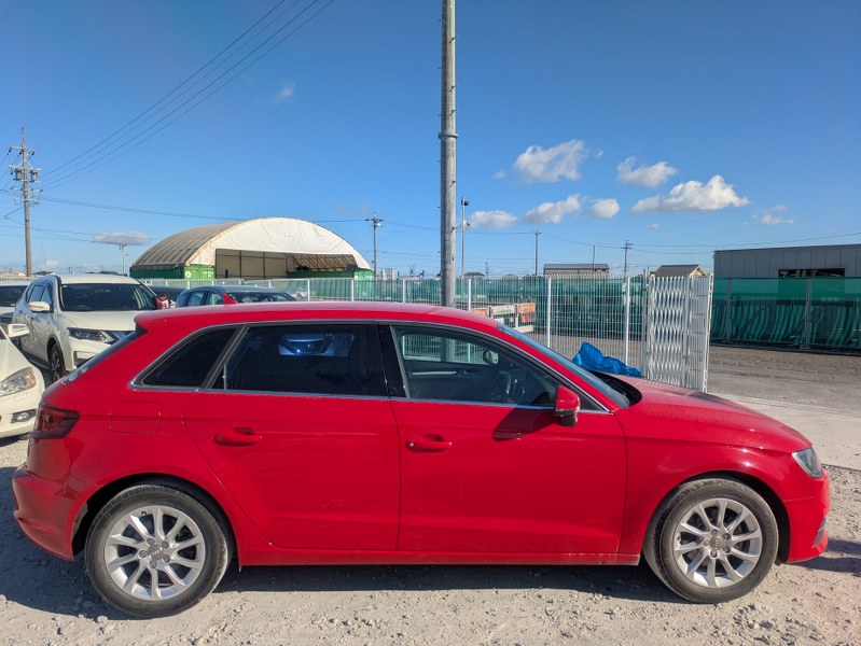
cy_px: 323
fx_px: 622
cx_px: 430
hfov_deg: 69.4
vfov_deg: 54.9
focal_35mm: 25
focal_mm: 5.43
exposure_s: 1/4444
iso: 49
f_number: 1.89
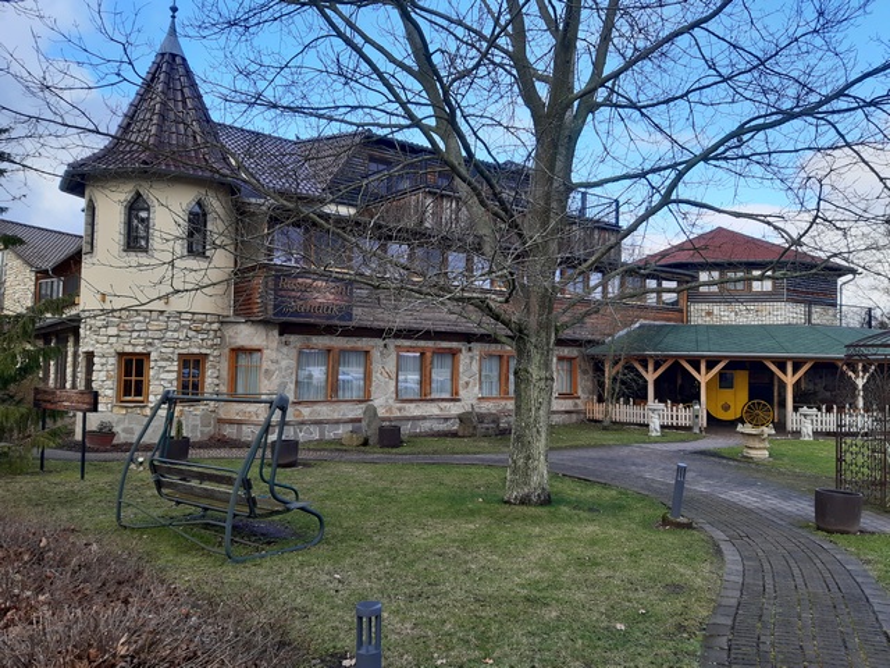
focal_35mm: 26
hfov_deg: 67.3
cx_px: 445
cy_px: 334
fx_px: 668
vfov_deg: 53.1
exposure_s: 1/413
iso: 40
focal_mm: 3.92
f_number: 1.7
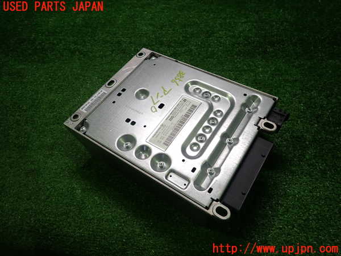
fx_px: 246
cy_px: 128
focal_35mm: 25
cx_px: 170
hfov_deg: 69.4
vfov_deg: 54.9
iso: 200
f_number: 2
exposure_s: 1/80
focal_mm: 4.5
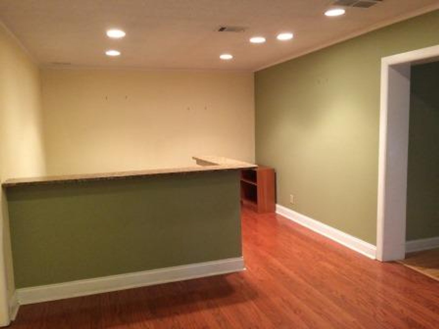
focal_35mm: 29
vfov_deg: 48.2
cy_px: 164
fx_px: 368
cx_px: 220
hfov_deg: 61.7
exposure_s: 1/30
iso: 250
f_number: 2.2
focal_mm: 4.15
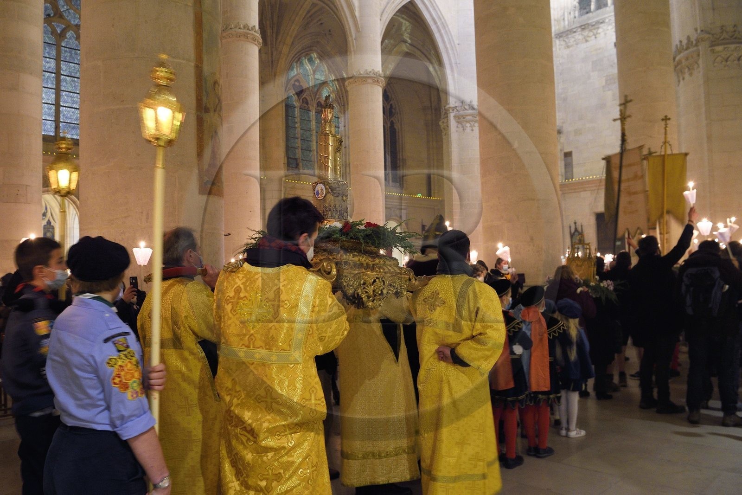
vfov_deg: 53.1
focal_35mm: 24
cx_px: 371
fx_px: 495
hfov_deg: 73.7
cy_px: 248
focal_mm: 24
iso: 1600
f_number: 5.6
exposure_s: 1/5
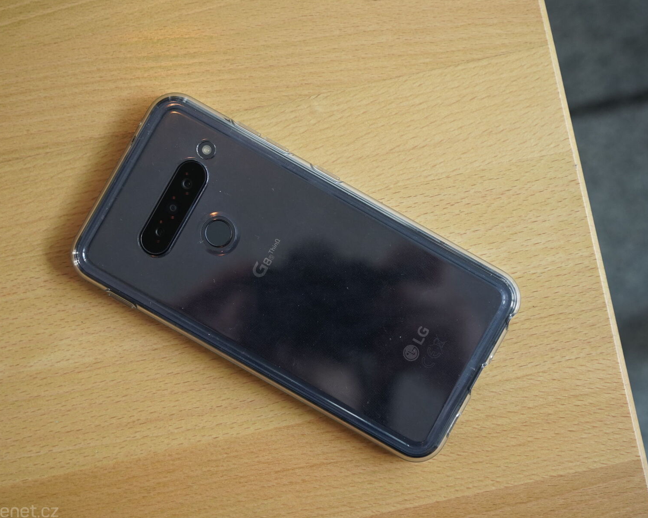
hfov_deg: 28.7
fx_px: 1266
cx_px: 319
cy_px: 261
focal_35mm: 66
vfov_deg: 23.1
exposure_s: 1/320
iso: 2500
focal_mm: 55
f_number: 4.5
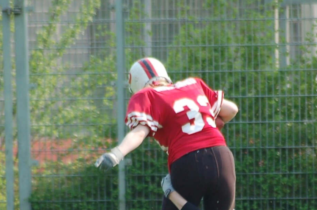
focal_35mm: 860
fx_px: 7557
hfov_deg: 2.4
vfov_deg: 1.6
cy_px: 210
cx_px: 187
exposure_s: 1/640
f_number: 5.3
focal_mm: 240
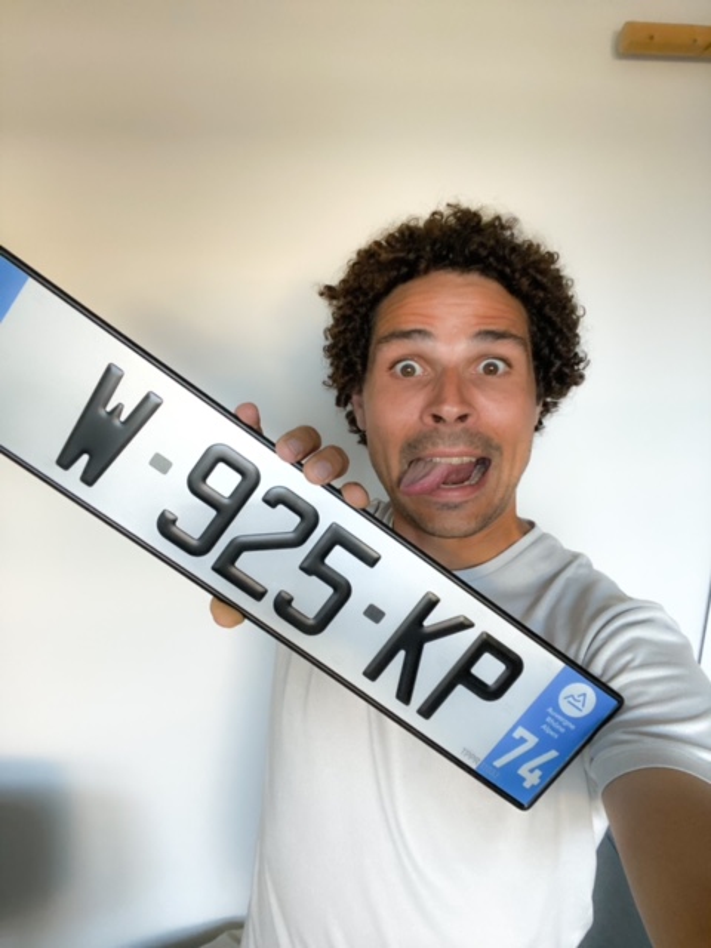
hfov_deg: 58.9
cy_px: 474
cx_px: 356
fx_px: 630
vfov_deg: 73.9
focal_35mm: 23
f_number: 2.2
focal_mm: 2.71
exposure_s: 1/45
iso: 400
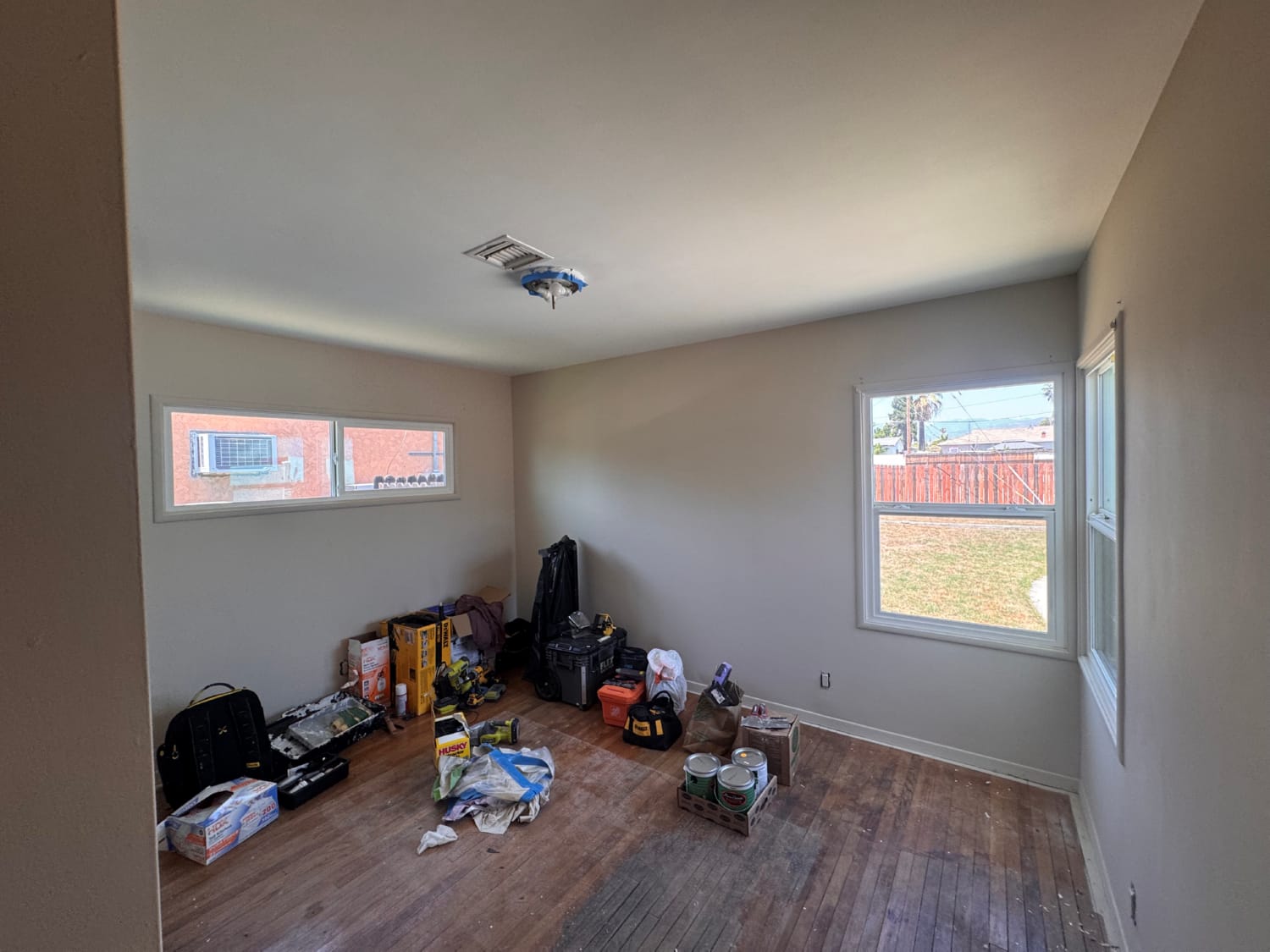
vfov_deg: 85.7
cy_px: 476
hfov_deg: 102.1
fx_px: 514
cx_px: 635
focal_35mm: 14
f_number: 2.2
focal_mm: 2.22
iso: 125
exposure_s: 1/120
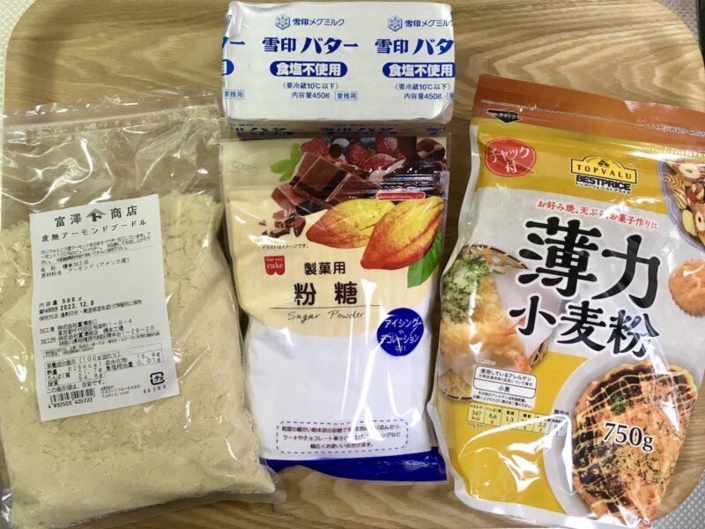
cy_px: 264
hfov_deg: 61.7
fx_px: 591
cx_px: 352
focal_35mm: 29
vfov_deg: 48.2
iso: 50
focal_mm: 4.15
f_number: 2.2
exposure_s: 1/30
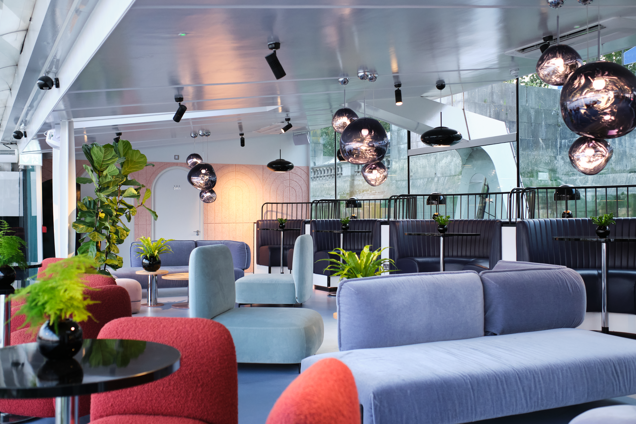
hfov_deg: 54.4
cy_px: 212
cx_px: 318
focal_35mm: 35
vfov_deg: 37.9
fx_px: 618
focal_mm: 23
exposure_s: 1/150
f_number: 2.8
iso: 800
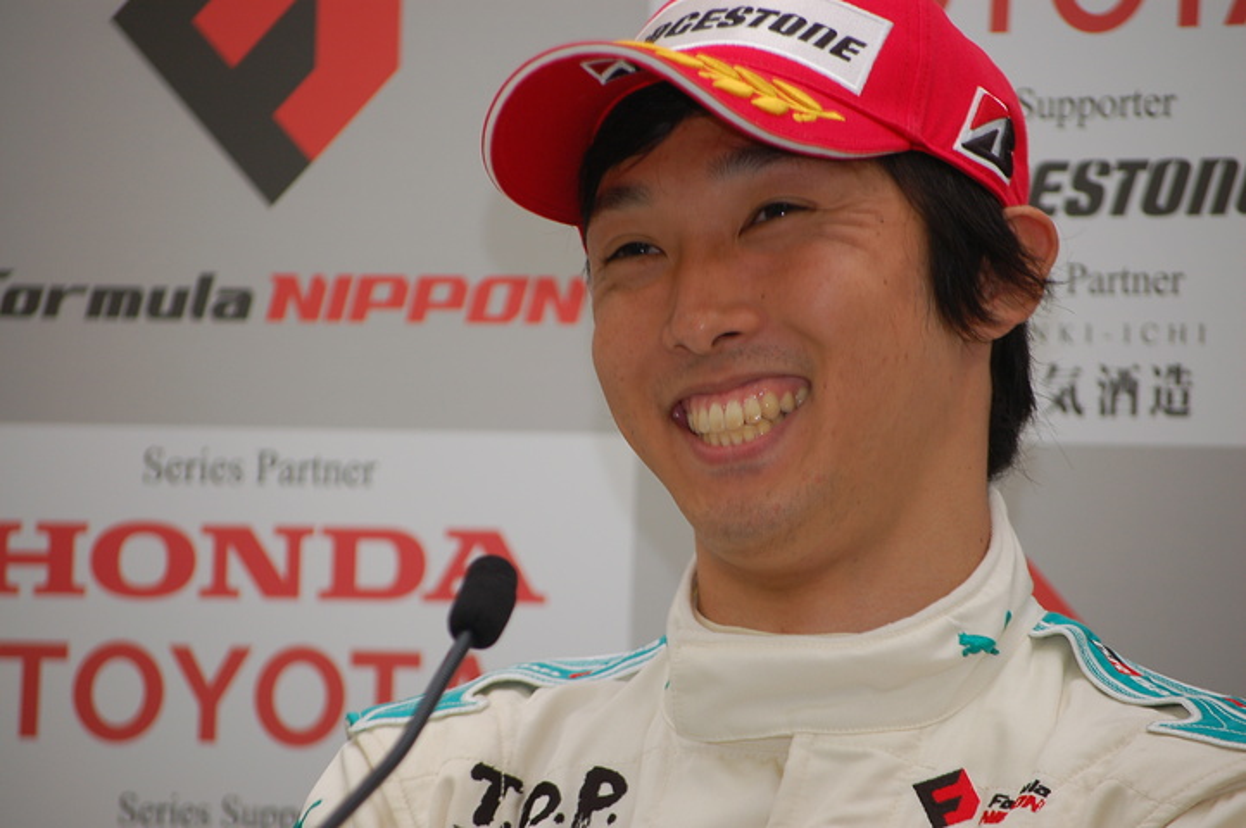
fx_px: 7002
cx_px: 623
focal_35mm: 202
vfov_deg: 6.8
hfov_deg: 10.2
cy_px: 414
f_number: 5
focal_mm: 135
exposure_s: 1/60
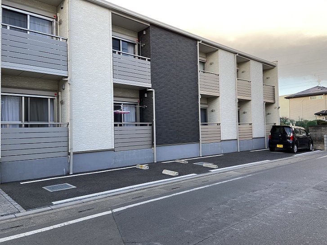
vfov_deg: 53.0
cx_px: 164
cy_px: 122
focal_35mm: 26
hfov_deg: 67.3
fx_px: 246
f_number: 1.8
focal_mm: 4.25
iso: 32
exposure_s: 1/189
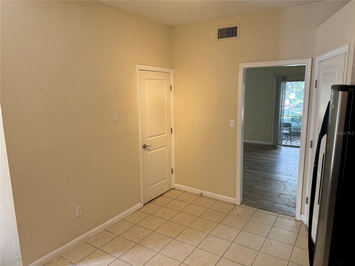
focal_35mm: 24
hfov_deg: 71.6
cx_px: 178
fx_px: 246
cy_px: 133
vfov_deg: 56.8
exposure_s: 1/60
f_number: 1.78
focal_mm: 6.76
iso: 160
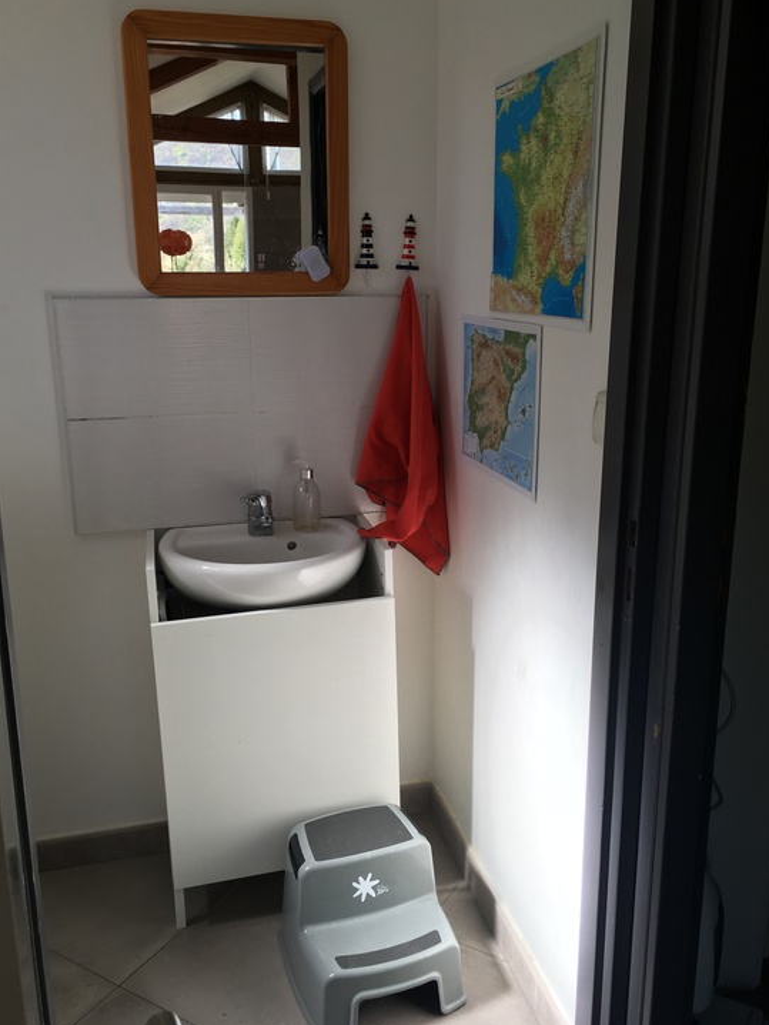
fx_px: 918
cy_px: 495
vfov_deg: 58.3
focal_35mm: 31
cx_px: 387
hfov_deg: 45.5
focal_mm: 4.15
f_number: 2.2
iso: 25
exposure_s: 1/122
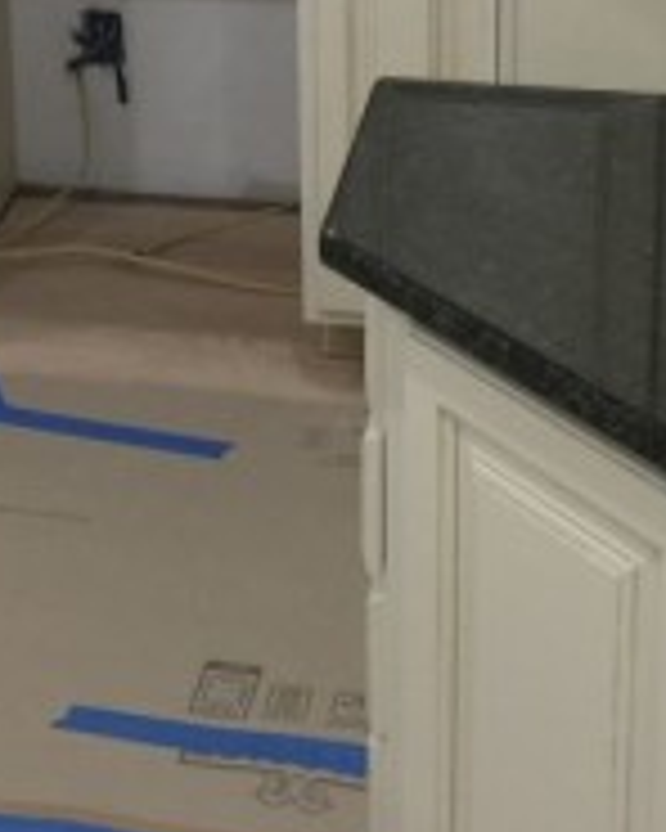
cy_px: -126
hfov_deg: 16.6
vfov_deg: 19.7
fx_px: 2267
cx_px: 166
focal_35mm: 92
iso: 64
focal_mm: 4.15
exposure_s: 1/15
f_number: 2.2
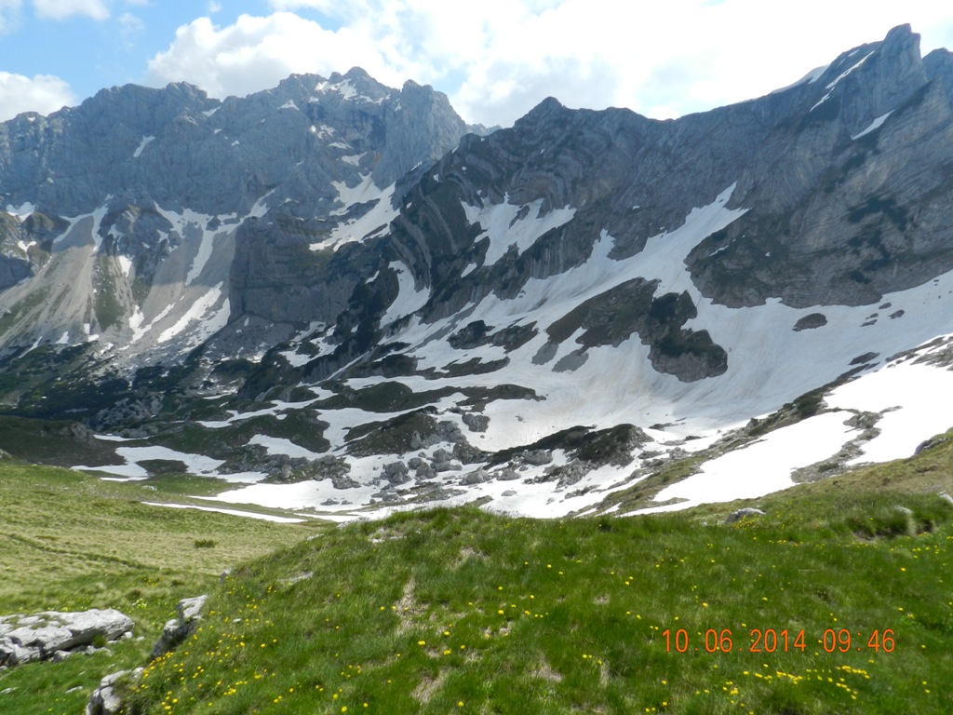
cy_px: 358
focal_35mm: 23
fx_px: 633
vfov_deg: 58.9
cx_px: 476
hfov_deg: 73.9
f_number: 4.5
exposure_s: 1/800
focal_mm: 4
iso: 160
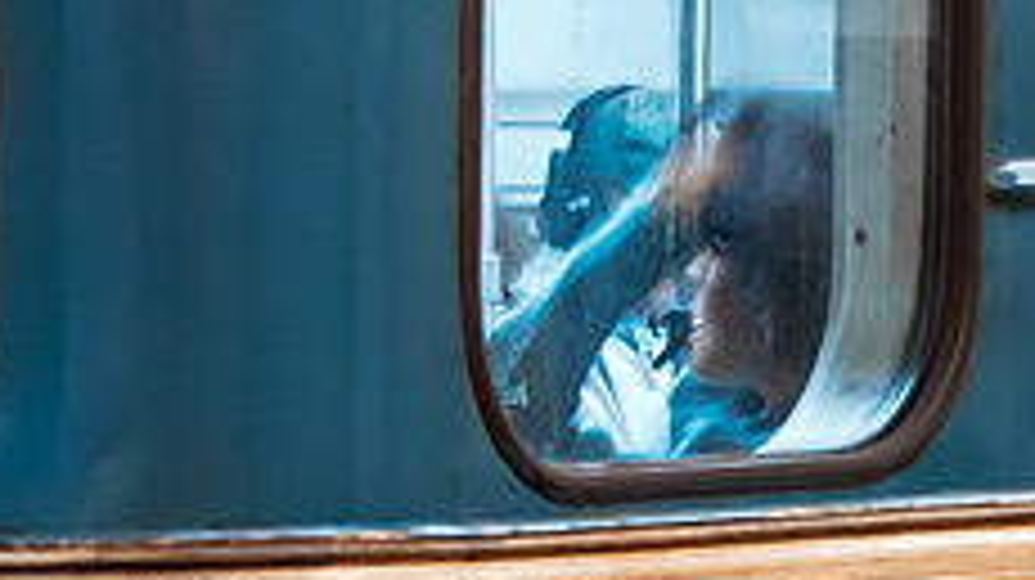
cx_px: 1656
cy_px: 263
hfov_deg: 9.1
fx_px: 6335
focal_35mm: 231
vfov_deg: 5.2
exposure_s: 1/15
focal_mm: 35
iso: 1000
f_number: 8
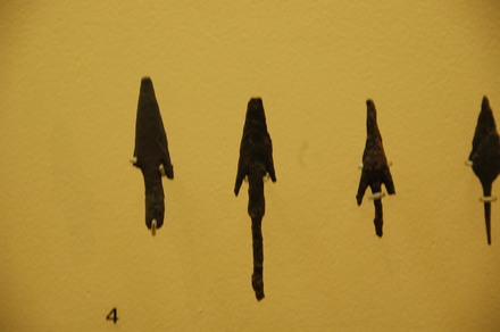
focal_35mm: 180
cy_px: 166
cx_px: 250
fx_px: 2496
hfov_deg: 11.4
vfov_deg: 7.6
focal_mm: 120
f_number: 5.6
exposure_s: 1/10
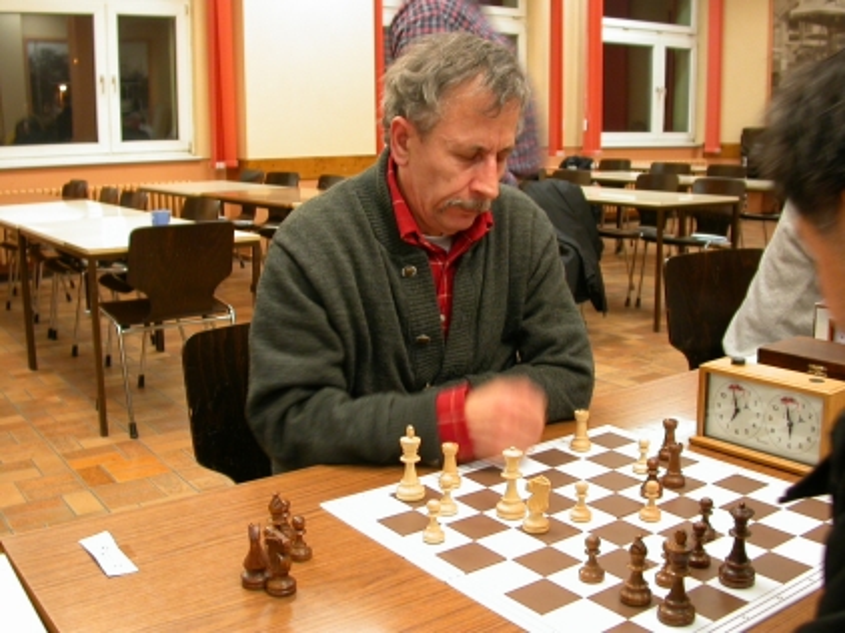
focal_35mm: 38
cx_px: 422
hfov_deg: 49.0
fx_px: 927
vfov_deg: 37.7
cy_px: 316
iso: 100
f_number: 2.6
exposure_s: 1/7.5
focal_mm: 7.85
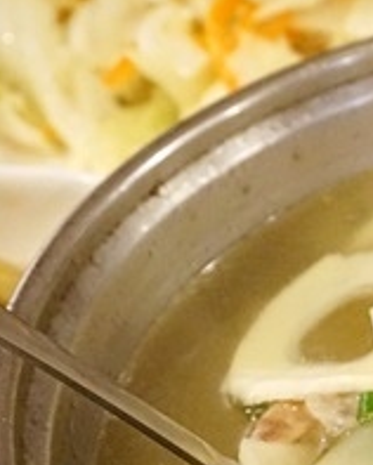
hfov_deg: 12.2
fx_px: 1584
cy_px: 445
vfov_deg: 16.4
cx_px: 692
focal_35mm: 115
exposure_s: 1/50
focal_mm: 26
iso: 3200
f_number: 5.6
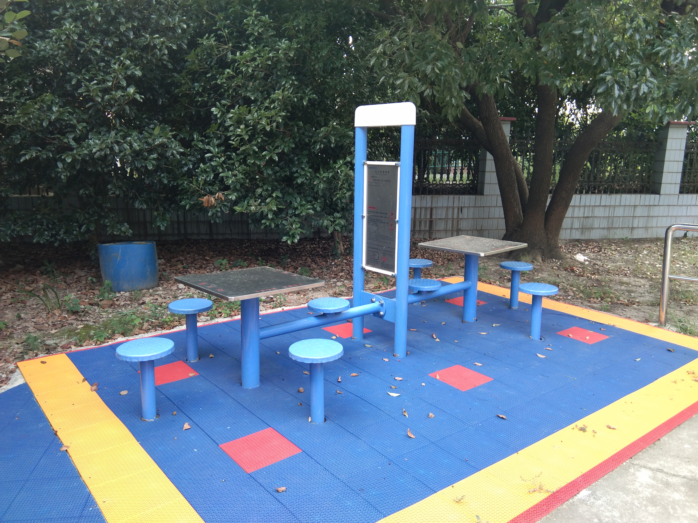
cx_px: 349
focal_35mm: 31
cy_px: 262
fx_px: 625
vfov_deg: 45.4
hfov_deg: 58.4
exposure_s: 1/50
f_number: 2.2
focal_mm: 3.69
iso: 100
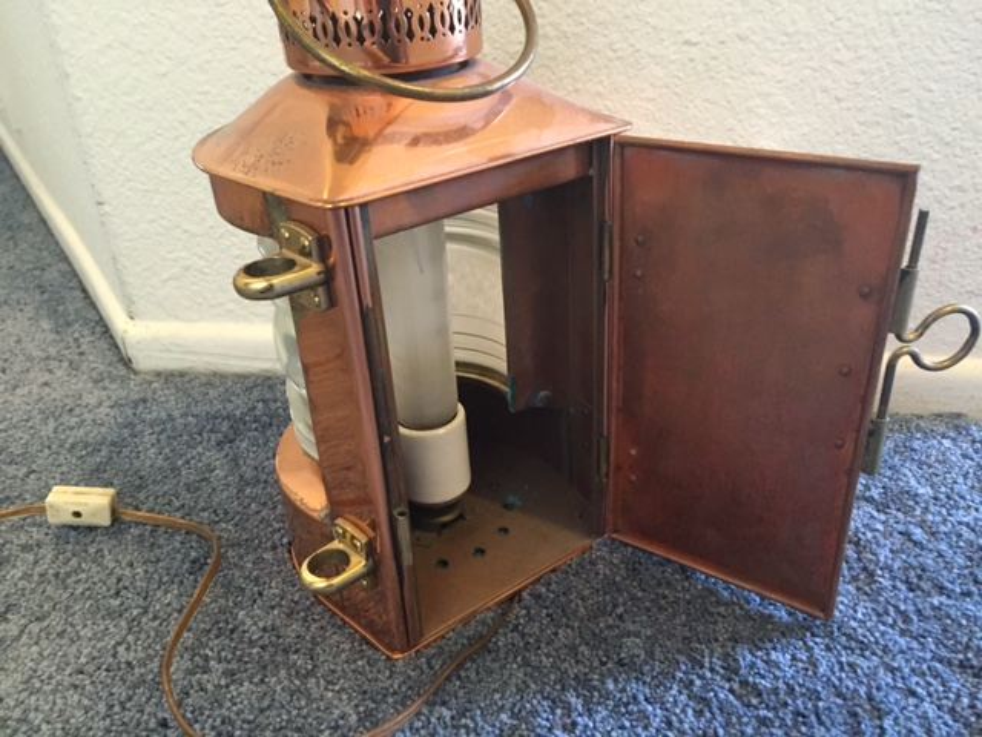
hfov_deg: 61.7
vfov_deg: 48.2
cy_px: 368
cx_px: 491
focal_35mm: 29
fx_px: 823
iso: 250
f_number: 2.2
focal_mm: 4.15
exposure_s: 1/30
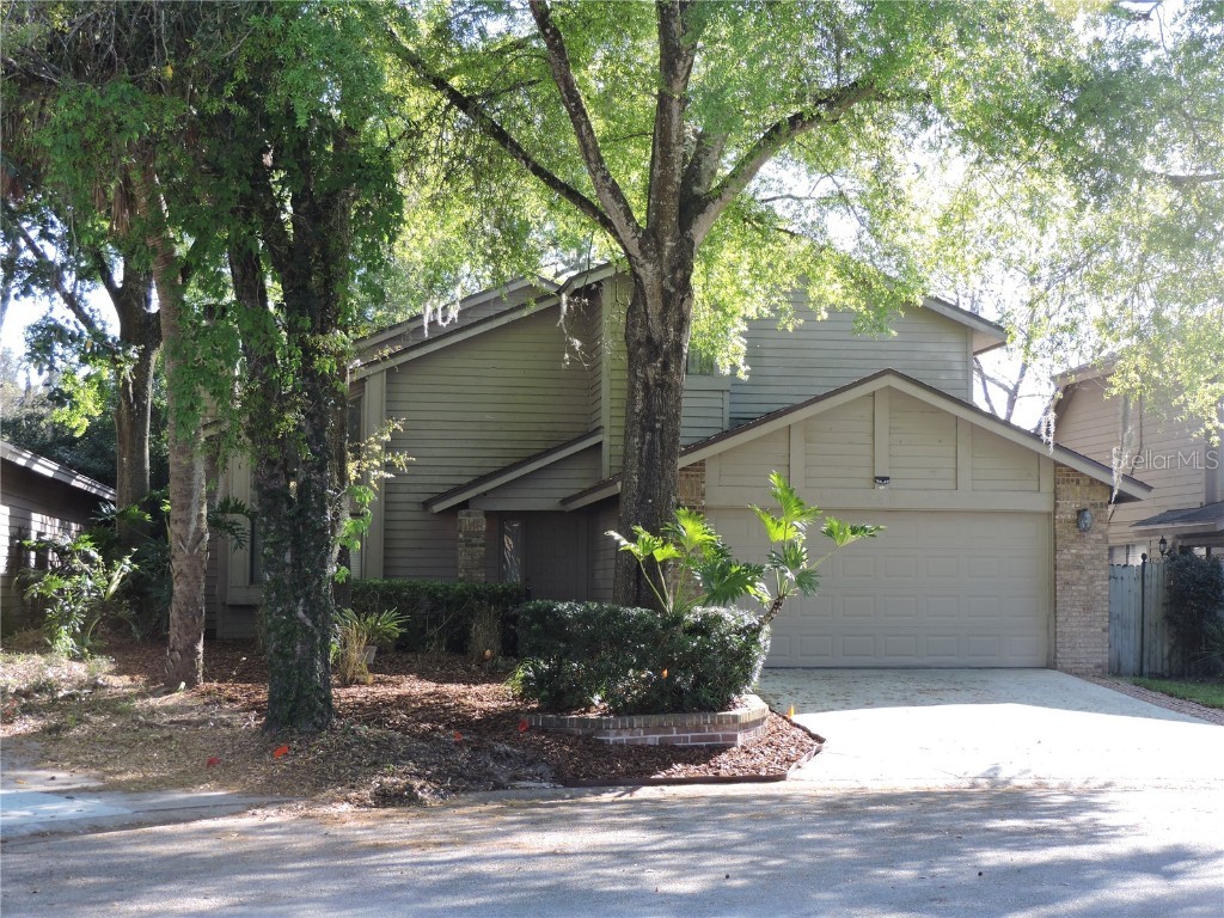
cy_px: 459
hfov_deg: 34.9
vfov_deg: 26.6
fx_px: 1945
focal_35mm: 55
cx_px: 612
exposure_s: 1/125
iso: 100
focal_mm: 9.8
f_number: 3.7
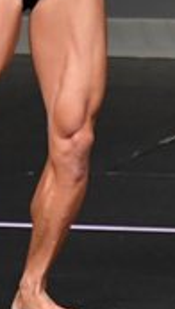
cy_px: -13
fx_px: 12095
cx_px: 92
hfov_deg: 0.8
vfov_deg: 1.5
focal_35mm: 1474
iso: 5000
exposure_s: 1/400
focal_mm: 210
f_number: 5.6
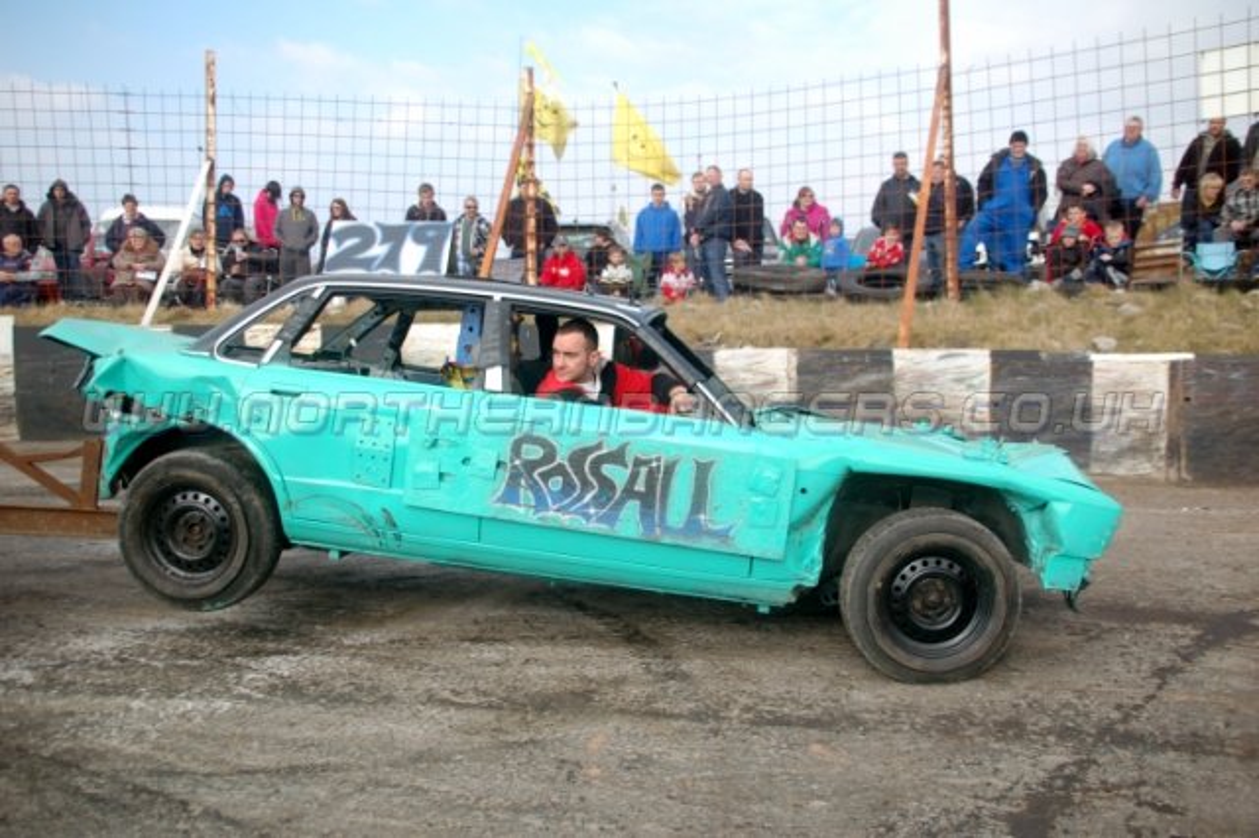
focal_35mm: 33
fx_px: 1153
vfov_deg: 39.9
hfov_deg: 57.2
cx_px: 630
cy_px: 419
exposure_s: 1/500
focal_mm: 22
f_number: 4
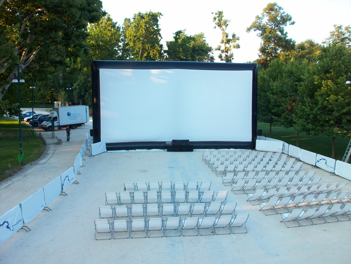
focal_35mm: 34
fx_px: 345
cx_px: 176
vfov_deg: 41.8
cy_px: 132
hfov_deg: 54.0
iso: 78
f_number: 2.8
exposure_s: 1/128
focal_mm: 5.7
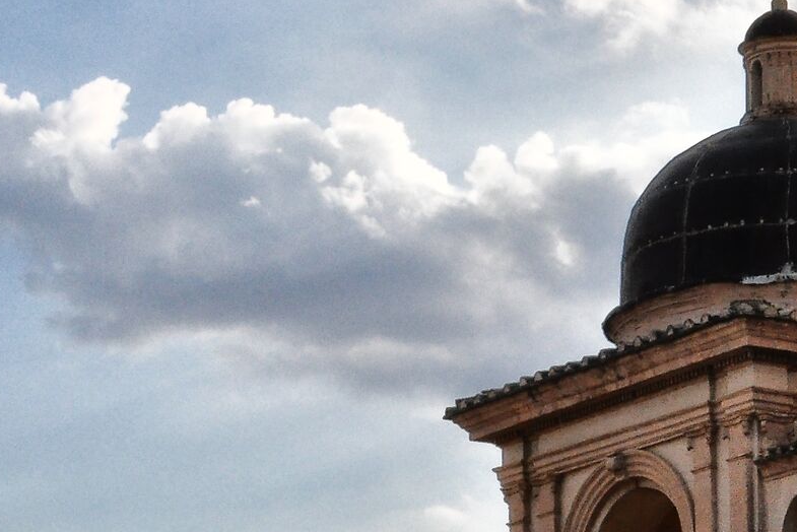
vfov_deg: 7.9
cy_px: 431
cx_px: 219
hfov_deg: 11.8
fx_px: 3853
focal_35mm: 174
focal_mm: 38
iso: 1000
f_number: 22
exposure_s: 1/500
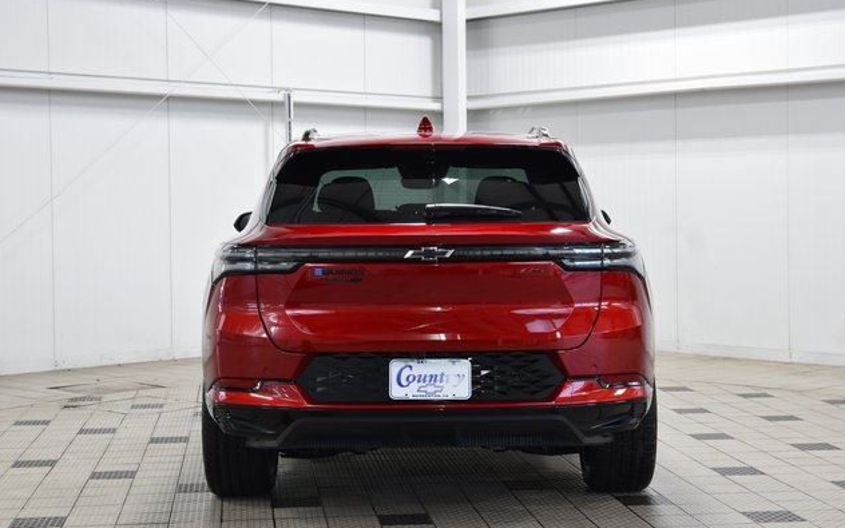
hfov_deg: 31.5
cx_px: 425
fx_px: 1497
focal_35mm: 65
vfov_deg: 20.0
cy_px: 267
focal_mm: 42
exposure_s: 1/15
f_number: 6.3
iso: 500
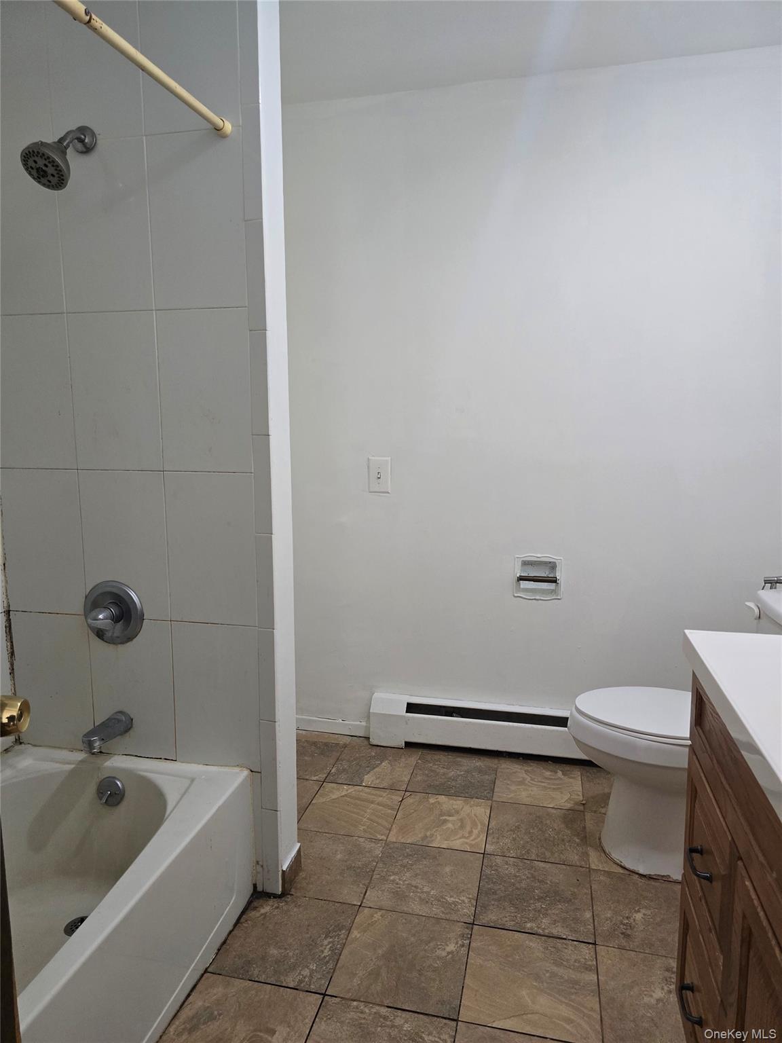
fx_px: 693
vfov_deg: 73.9
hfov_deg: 58.9
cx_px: 391
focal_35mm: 23
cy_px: 522
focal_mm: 6.3
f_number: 1.7
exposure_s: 1/120
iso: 640
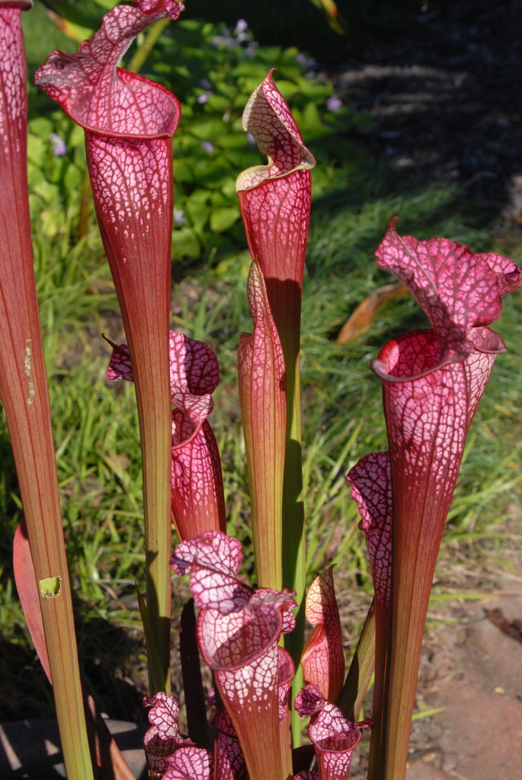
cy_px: 390
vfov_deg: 31.9
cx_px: 261
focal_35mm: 63
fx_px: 1367
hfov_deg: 21.6
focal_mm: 42
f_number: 10
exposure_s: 1/350
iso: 400
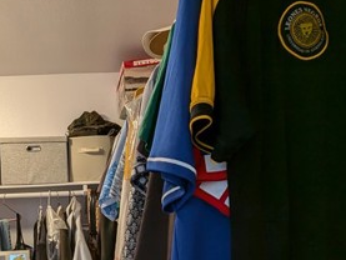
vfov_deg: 43.7
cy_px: 222
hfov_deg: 56.4
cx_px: 79
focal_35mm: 30
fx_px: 300
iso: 87
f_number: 2.2
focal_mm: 1.95
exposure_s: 1/30
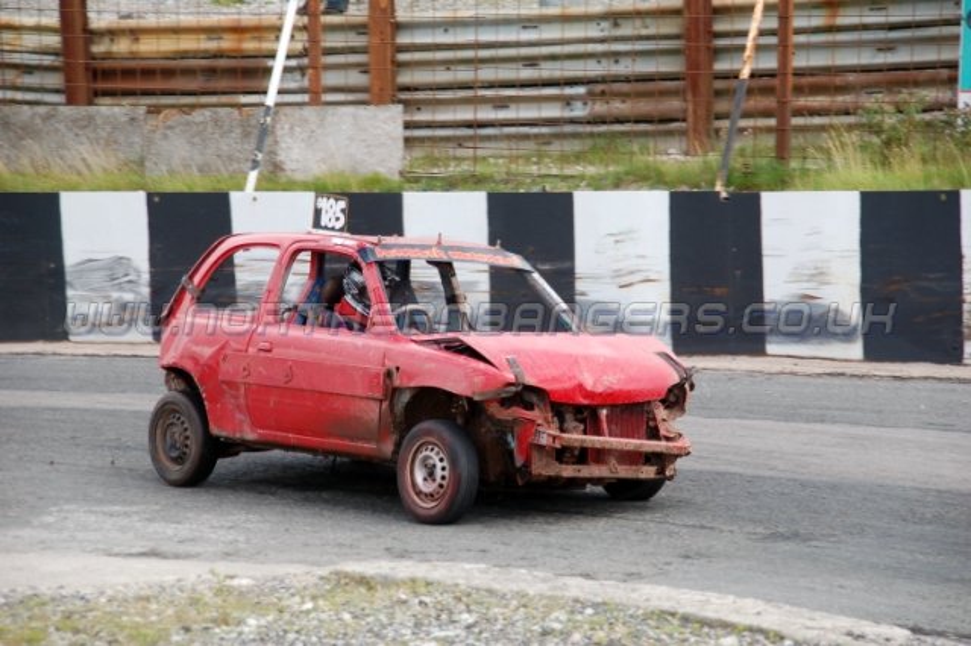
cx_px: 486
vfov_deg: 9.6
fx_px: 3841
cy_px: 323
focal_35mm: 142
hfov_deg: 14.4
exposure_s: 1/640
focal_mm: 95
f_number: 5.6
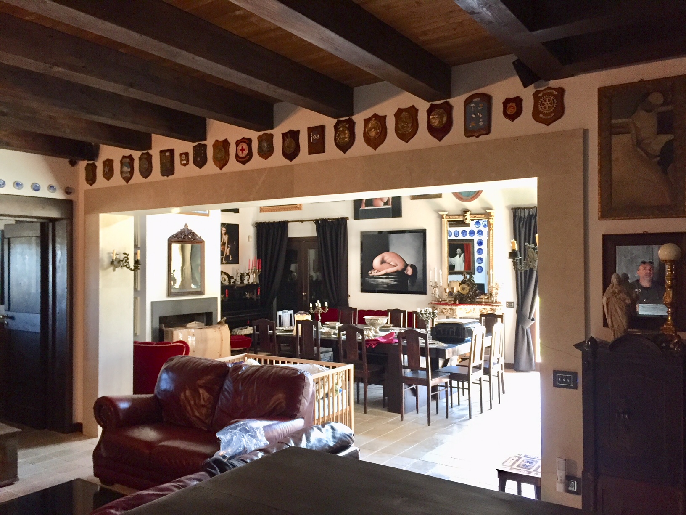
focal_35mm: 29
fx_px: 575
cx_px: 343
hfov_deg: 61.7
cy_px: 258
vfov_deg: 48.2
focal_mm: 4.15
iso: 200
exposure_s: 1/33
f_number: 2.2
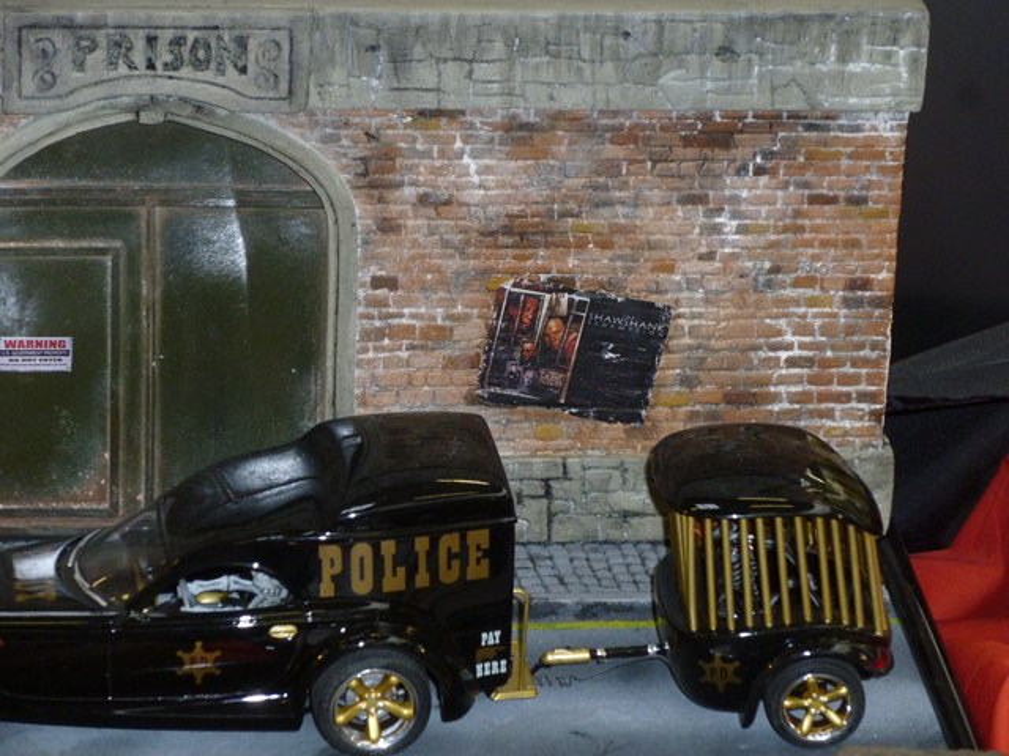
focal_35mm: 149
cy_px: 378
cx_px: 504
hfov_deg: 13.3
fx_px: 4343
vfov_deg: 10.0
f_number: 5.6
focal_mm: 26.7
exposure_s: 1/50
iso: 320
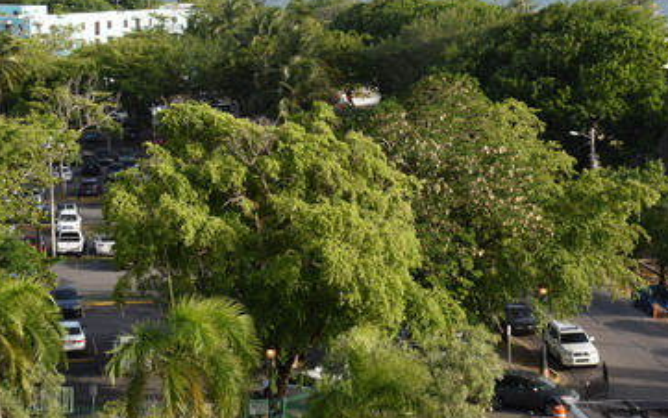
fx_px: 1618
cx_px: 228
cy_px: 81
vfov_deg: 14.6
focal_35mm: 89
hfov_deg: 23.2
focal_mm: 35
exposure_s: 1/250
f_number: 8
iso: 220
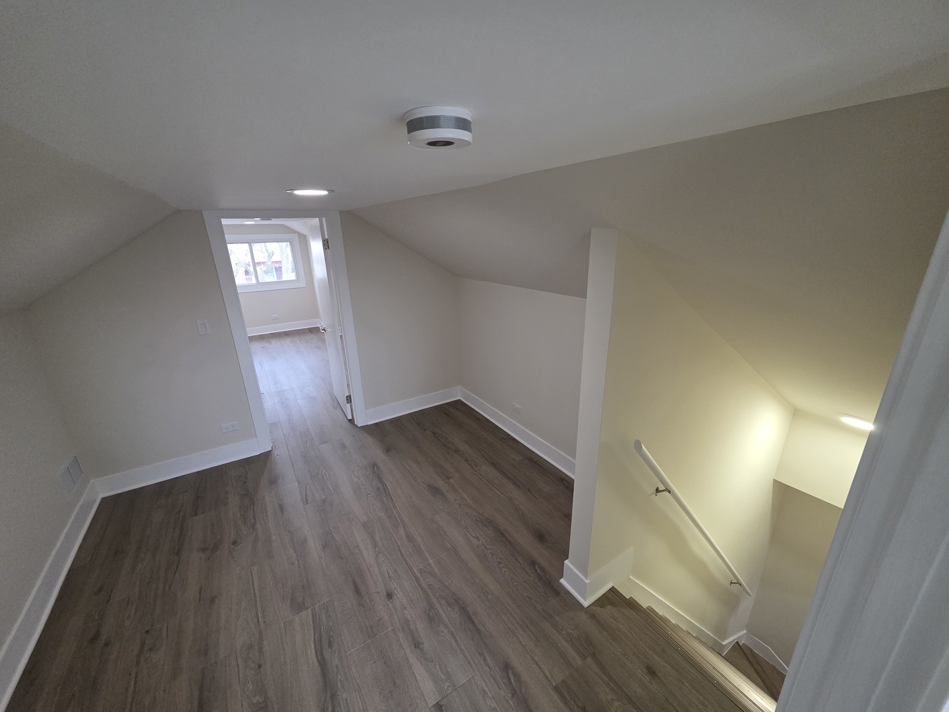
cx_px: 474
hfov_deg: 106.2
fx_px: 356
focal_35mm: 13
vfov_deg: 89.9
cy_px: 356
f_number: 1.9
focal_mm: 2.2
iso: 500
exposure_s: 1/240
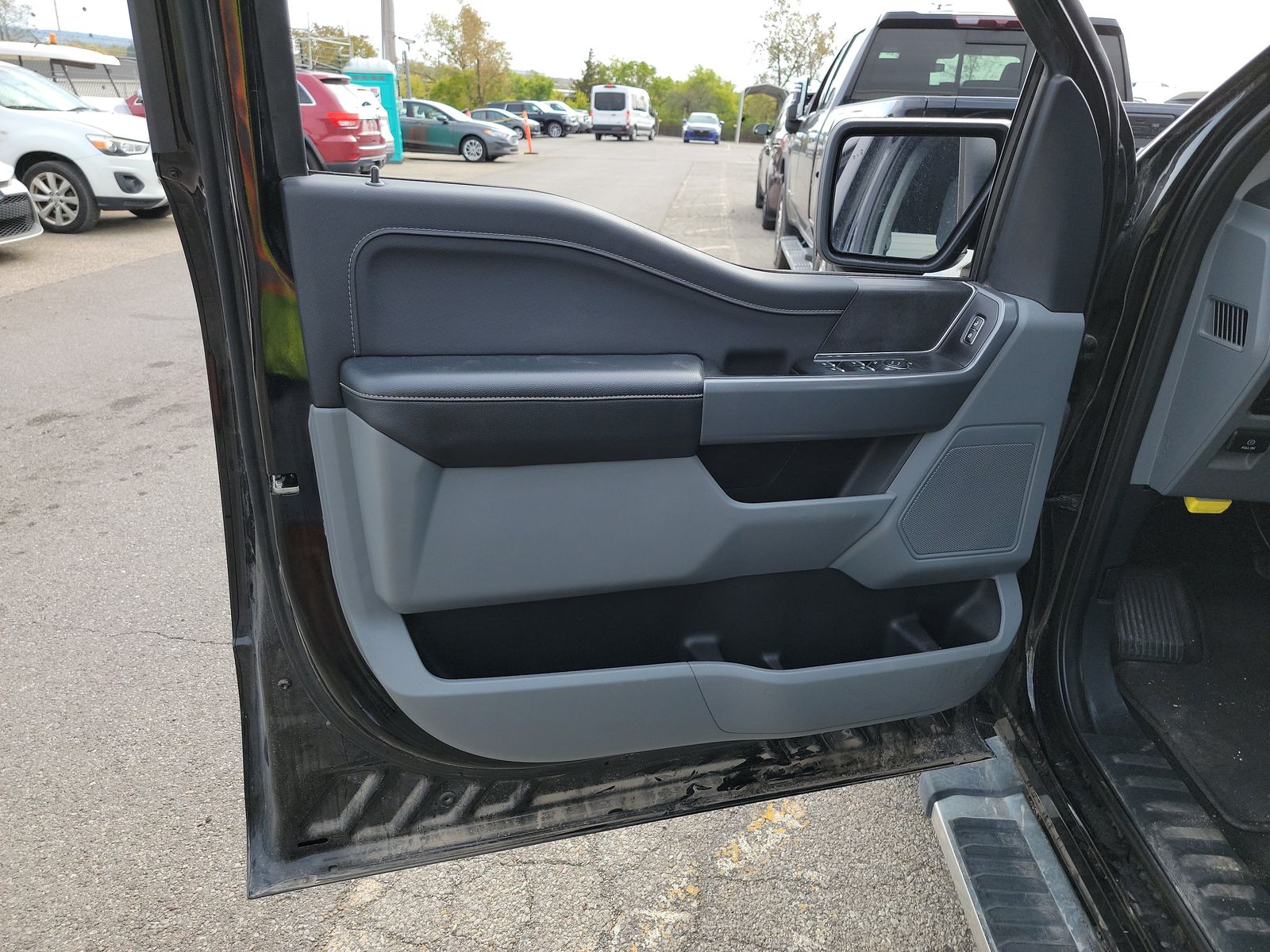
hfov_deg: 71.6
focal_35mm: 24
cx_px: 635
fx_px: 881
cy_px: 476
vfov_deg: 56.8
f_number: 1.8
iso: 50
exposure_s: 1/264
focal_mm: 6.7
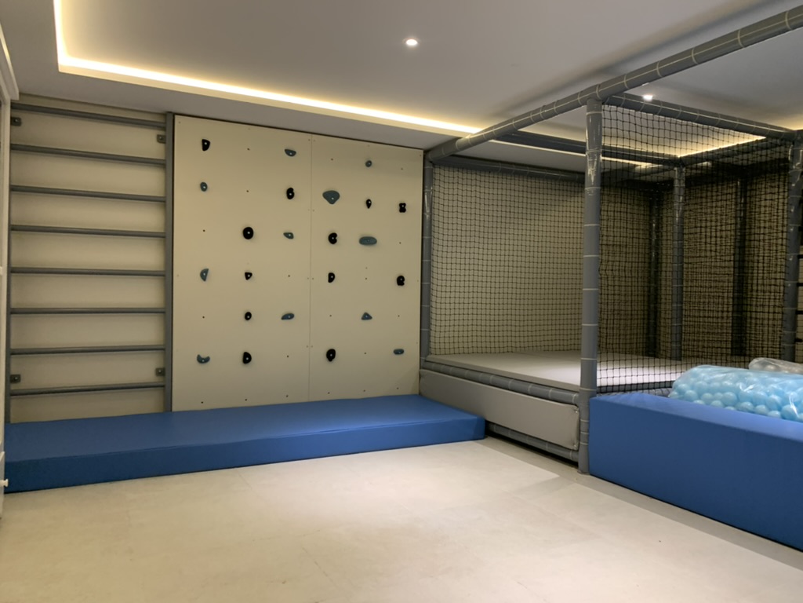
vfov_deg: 53.1
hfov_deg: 67.3
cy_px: 302
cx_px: 402
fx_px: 603
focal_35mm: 26
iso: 200
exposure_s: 1/50
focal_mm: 4.25
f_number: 1.8
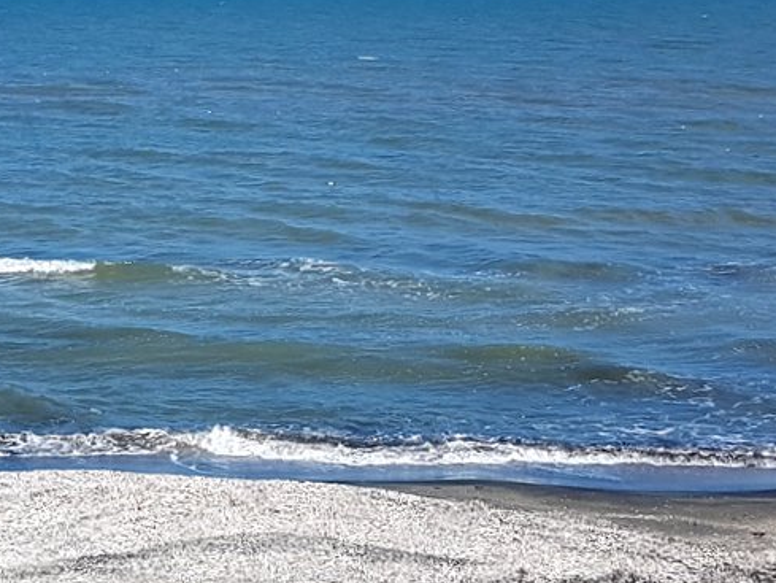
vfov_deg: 17.3
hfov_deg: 22.7
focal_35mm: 85
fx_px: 1906
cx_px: 160
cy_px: 423
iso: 40
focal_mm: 4.2
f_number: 1.7
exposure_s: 1/2680
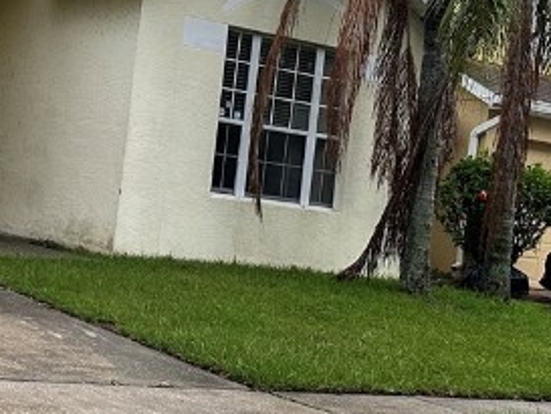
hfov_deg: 21.2
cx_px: 38
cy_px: 89
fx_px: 1433
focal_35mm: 90
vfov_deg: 16.3
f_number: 1.78
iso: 160
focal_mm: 6.86
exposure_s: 1/121
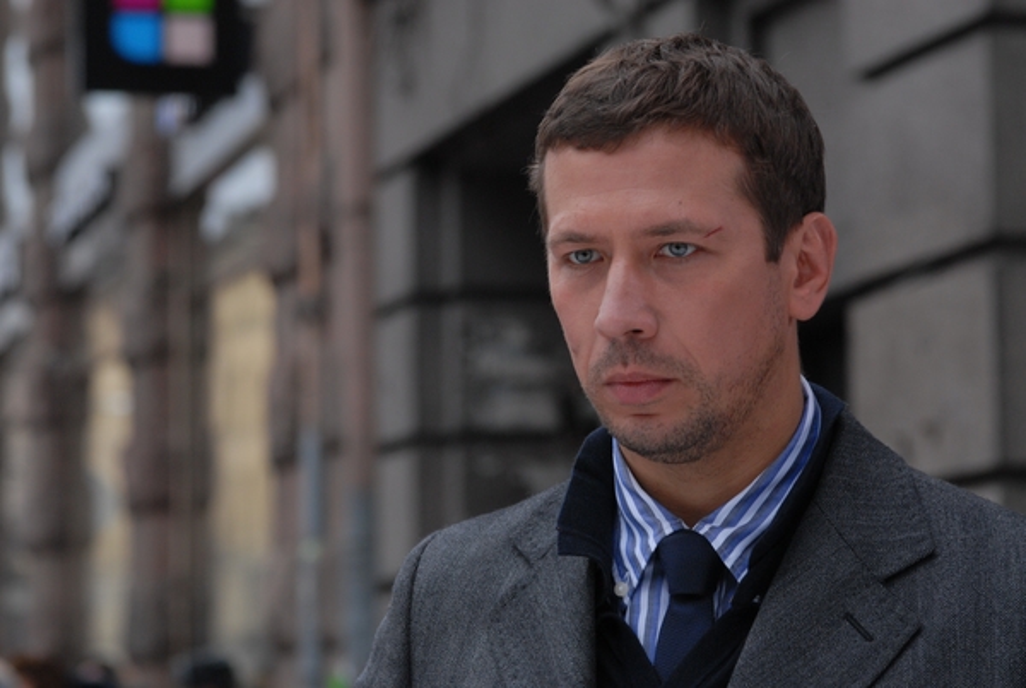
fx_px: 4495
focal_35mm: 158
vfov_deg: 8.7
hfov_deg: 13.0
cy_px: 344
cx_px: 513
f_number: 5.6
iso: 400
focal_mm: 105
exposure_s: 1/60
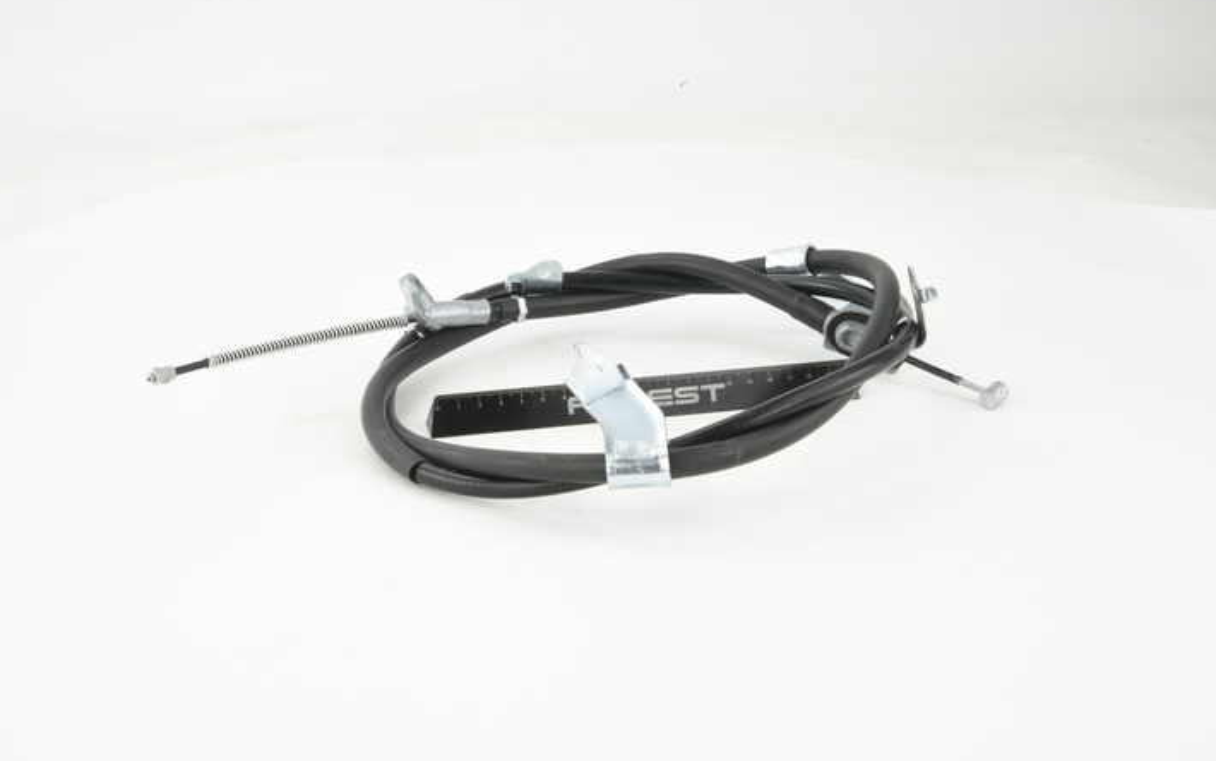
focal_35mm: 62
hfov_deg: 33.0
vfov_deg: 21.0
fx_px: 2055
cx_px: 603
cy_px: 372
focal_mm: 60
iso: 100
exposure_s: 1/2.5
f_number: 32
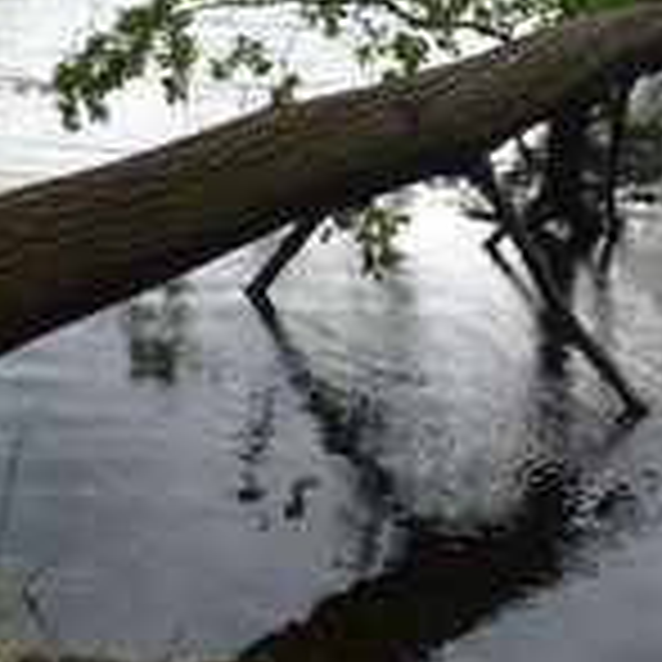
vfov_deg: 26.1
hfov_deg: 26.5
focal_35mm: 65
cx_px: 383
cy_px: 162
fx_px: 1406
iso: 80
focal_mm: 4.8
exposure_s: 1/160
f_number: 3.2
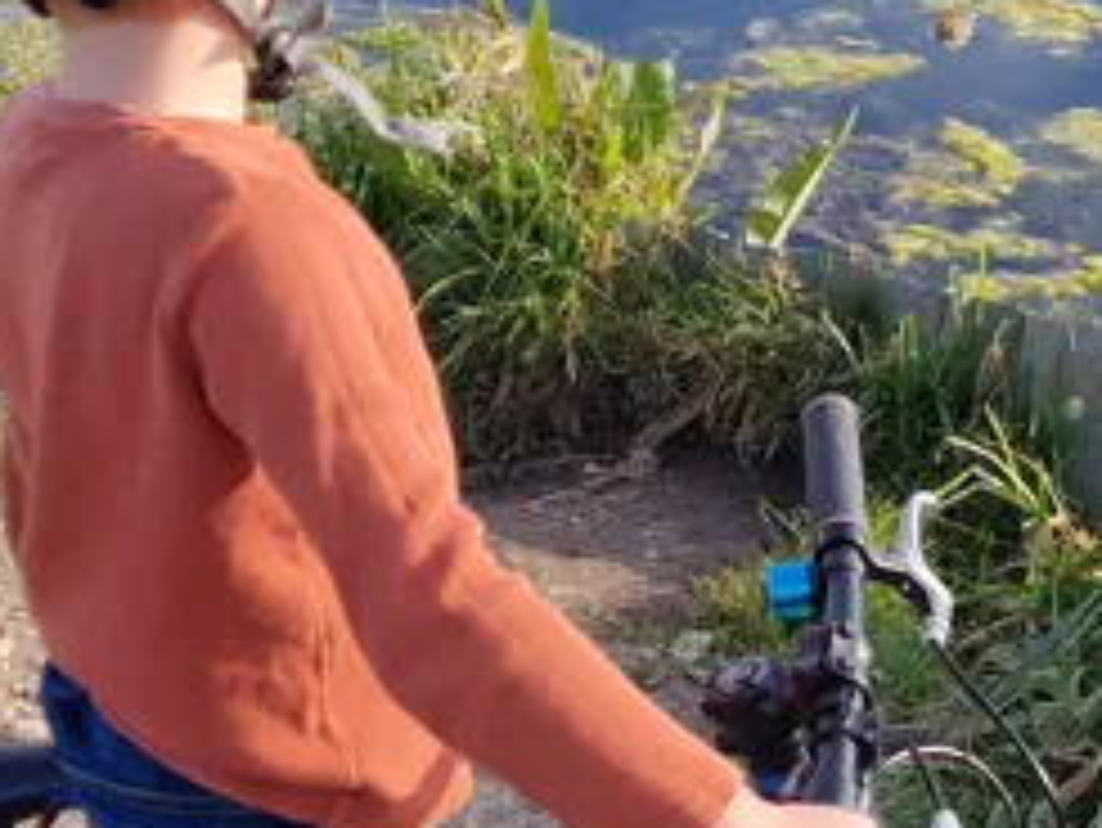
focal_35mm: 75
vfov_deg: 19.6
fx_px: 2389
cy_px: 261
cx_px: 909
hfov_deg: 25.5
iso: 50
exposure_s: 1/383
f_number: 1.8
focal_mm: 6.4
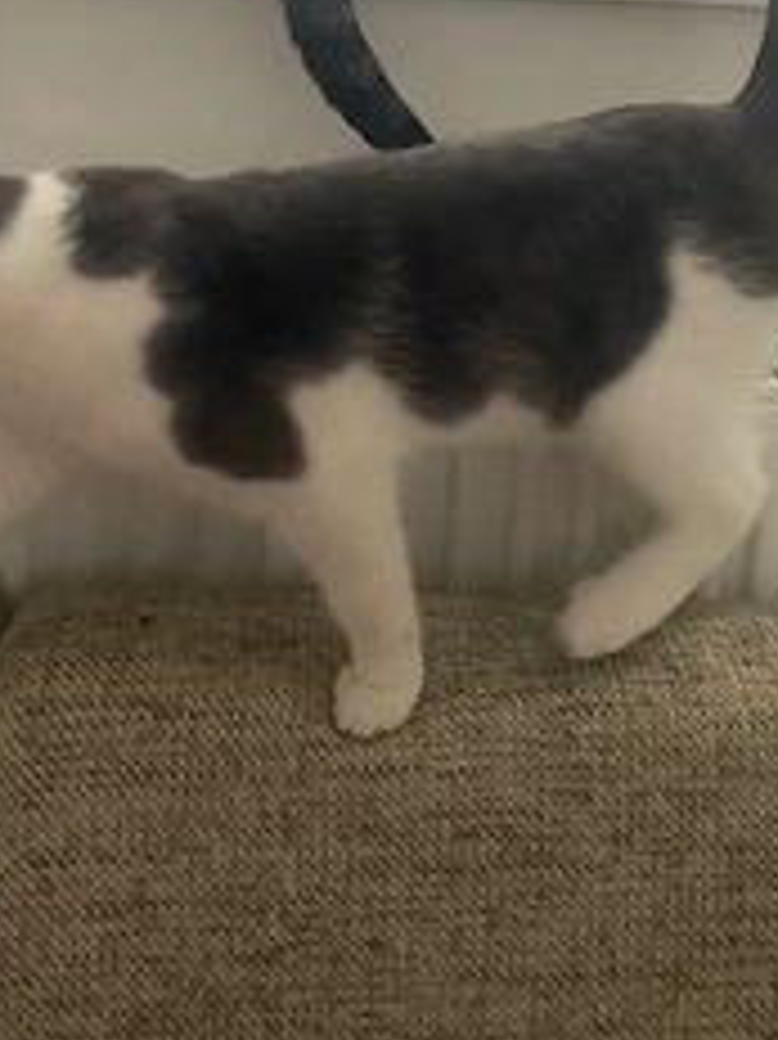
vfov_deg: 40.5
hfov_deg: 32.2
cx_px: 400
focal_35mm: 45
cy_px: 221
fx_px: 1350
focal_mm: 4.2
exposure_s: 1/50
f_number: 1.6
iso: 320
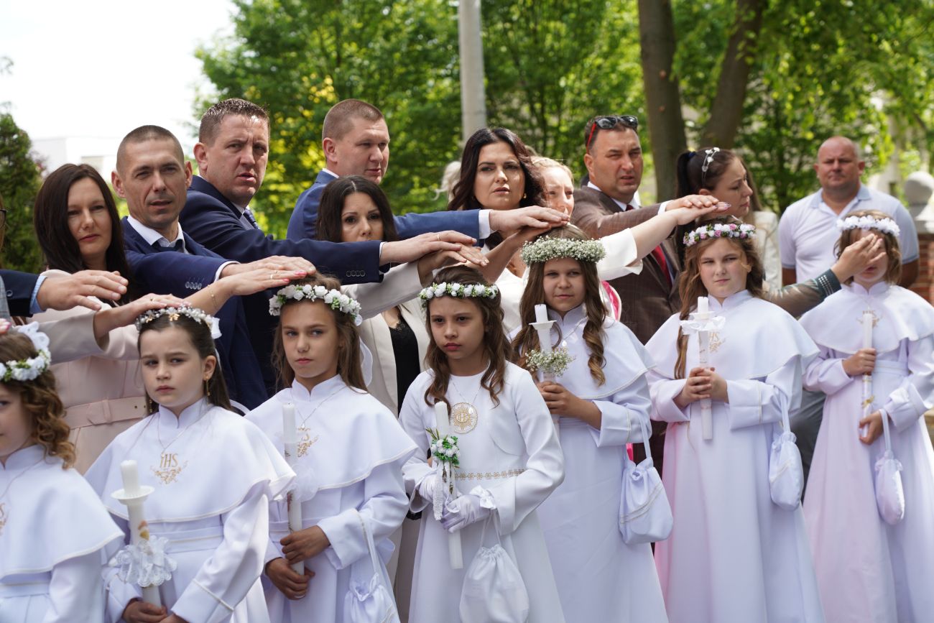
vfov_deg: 13.0
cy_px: 312
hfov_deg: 19.5
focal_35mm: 105
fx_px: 2724
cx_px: 467
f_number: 6.3
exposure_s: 1/125
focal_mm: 105
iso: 100
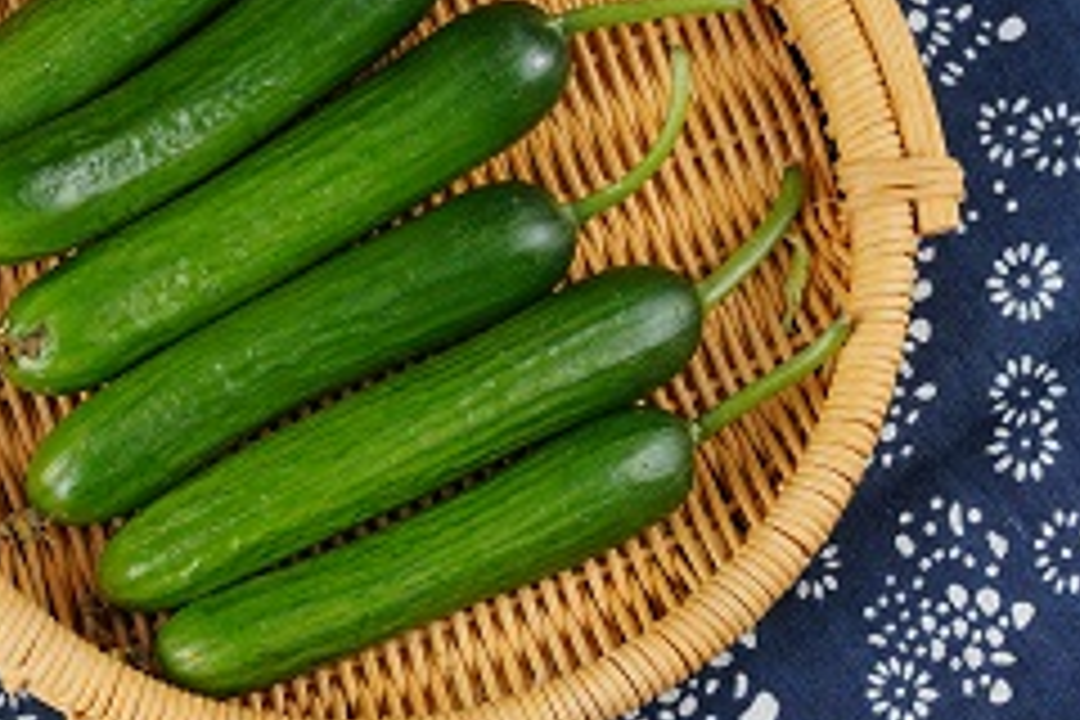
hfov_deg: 13.6
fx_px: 4500
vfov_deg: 9.1
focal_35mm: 150
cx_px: 225
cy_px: 225
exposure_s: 1/100
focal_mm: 90
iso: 2500
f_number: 11
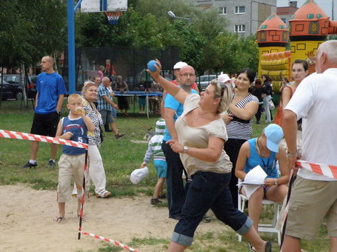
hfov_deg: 26.0
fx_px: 730
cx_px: 168
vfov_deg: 19.6
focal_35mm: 75
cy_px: 126
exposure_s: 1/640
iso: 640
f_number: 3.8
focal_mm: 13.38
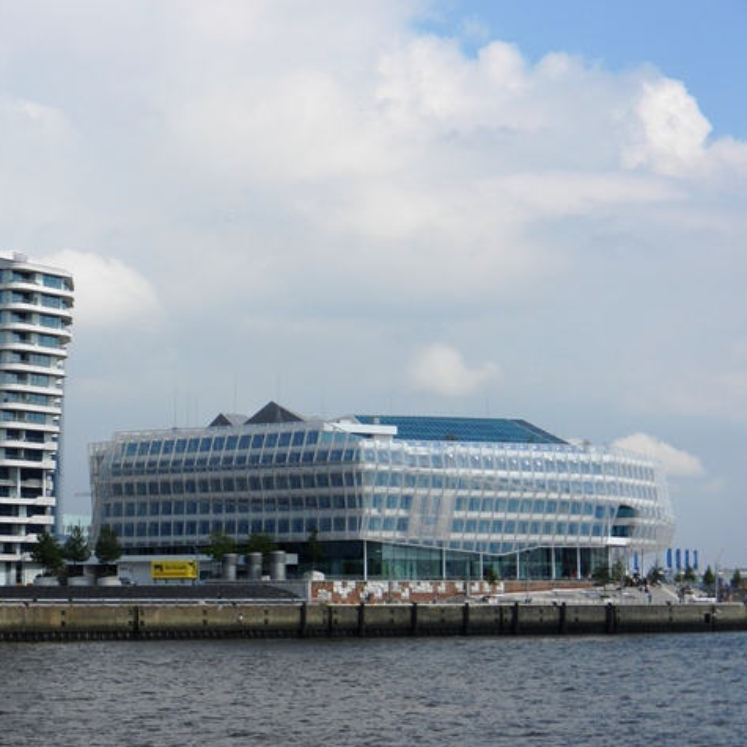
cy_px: 373
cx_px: 253
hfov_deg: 21.3
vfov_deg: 21.4
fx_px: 1978
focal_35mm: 81
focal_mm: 12.3
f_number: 4.6
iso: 160
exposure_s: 1/1600
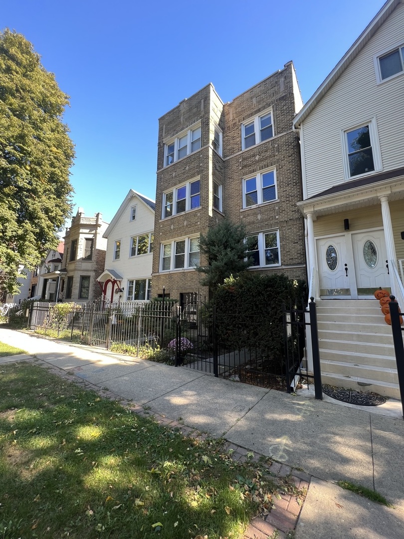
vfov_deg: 106.2
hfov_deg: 89.9
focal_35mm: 13
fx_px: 202
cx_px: 202
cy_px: 270
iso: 40
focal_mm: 1.57
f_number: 1.8
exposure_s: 1/99
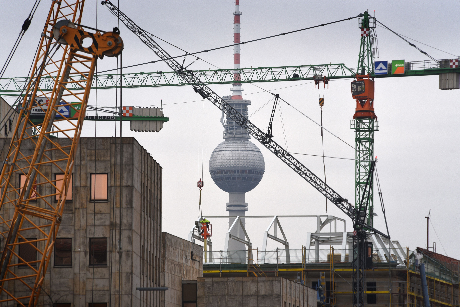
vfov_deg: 4.7
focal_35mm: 290
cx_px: 230
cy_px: 154
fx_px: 3707
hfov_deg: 7.1
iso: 200
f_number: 6.7
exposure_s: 1/400
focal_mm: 290
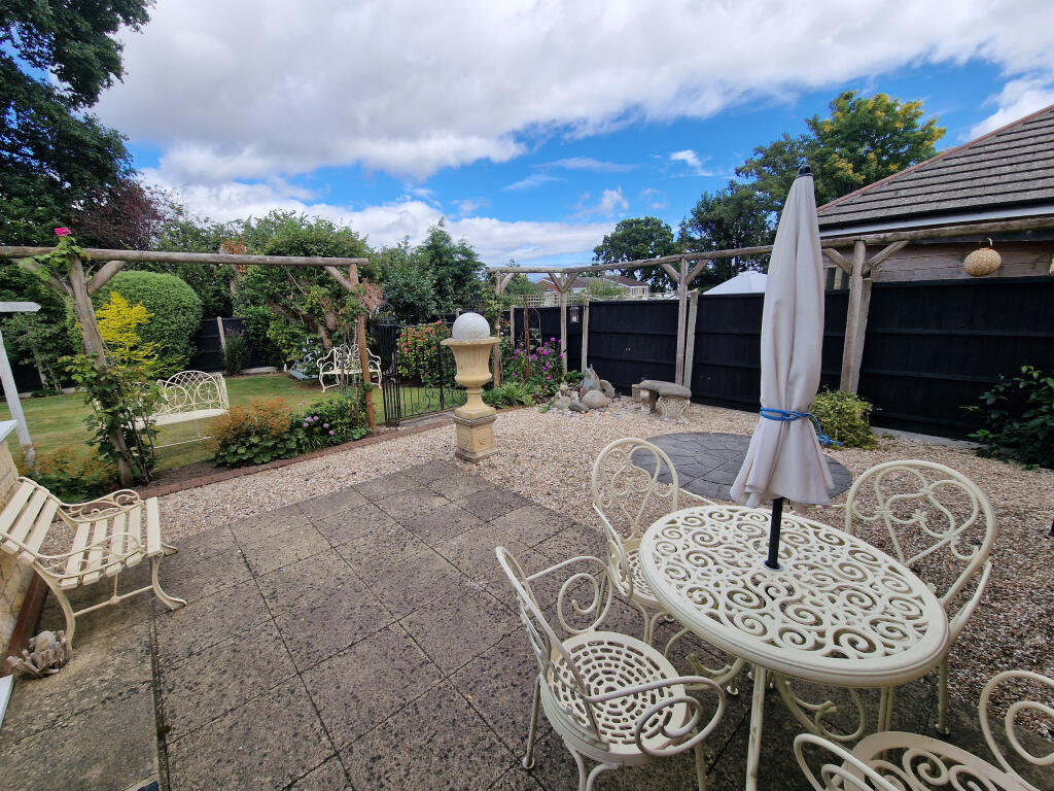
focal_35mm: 13
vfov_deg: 89.9
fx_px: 396
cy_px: 396
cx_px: 527
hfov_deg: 106.2
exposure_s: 1/1604
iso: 50
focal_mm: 2.2
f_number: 2.2
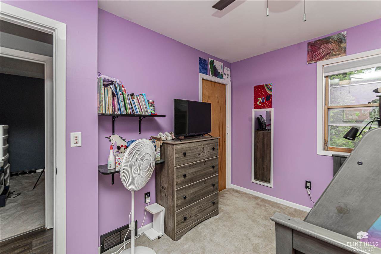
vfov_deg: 77.3
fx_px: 159
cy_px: 127
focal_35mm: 15
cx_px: 190
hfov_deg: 100.4
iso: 200
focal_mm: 10
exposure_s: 1/60
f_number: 10
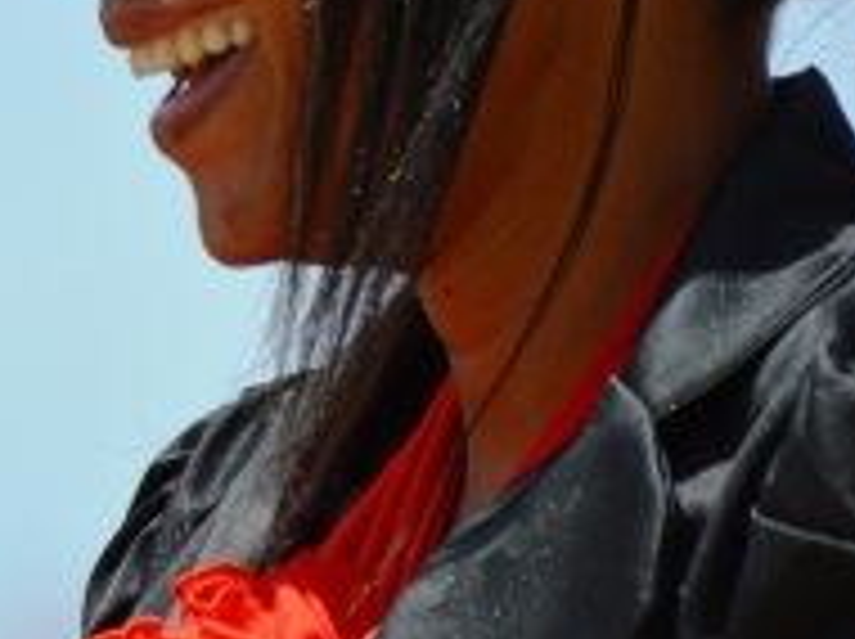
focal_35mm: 911
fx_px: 22473
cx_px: -464
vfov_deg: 1.6
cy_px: 74
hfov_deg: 2.2
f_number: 5.6
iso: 400
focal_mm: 200
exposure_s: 1/1600
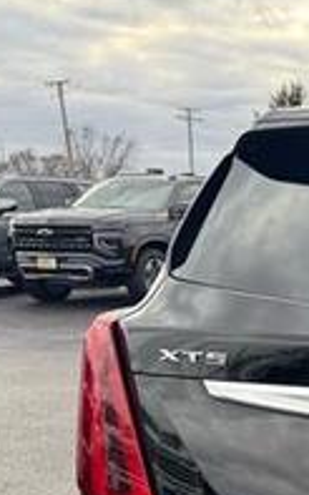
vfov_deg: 30.2
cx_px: 560
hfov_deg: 16.6
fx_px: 876
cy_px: 442
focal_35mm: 65
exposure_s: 1/524
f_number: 1.78
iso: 80
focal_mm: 6.76
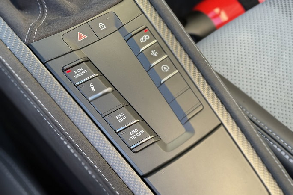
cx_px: 137
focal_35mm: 56
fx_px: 456
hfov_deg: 35.6
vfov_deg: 24.1
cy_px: 78
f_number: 1.78
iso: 80
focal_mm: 6.76
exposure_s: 1/121
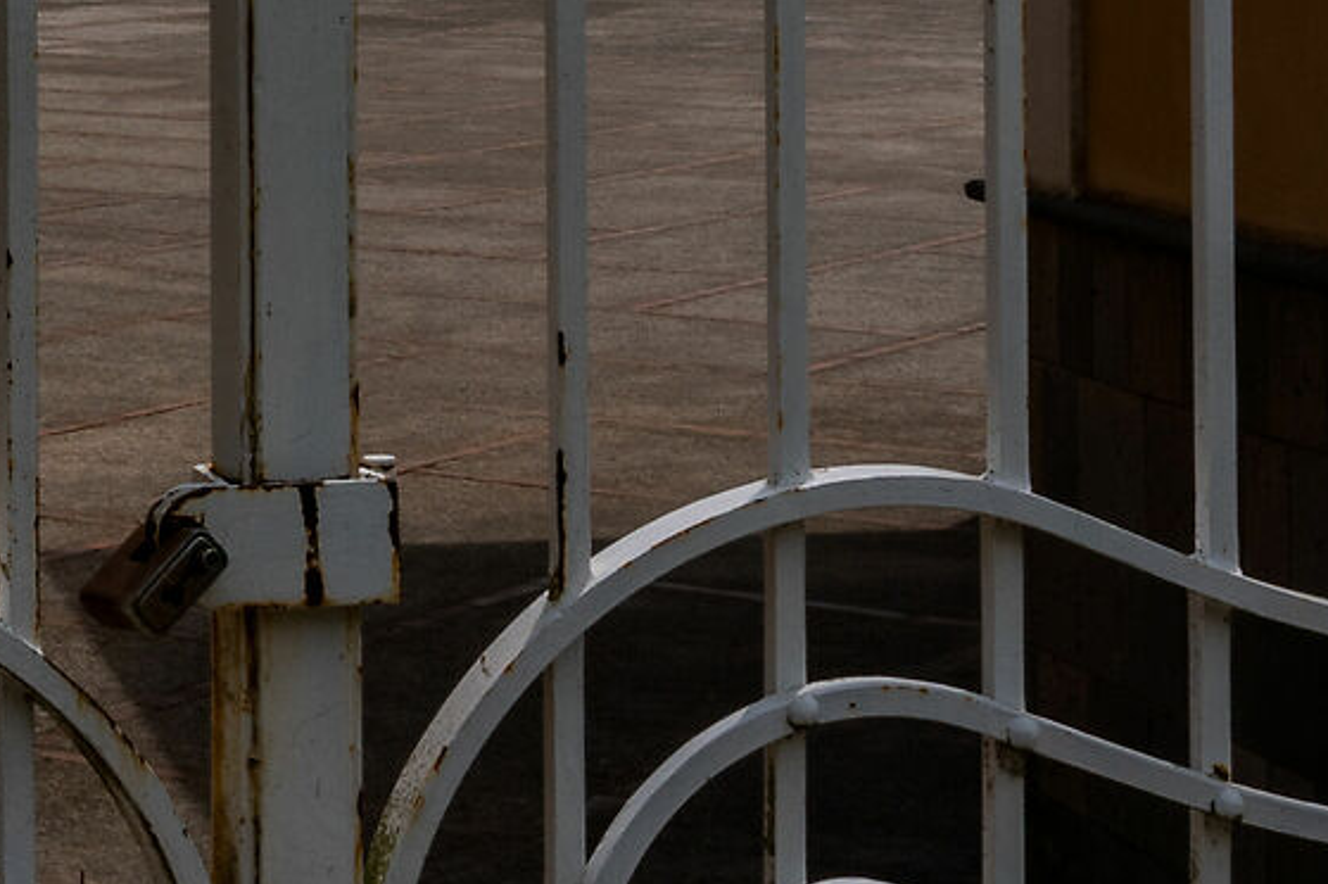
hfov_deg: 17.0
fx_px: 4276
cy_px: -402
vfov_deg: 11.4
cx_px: -202
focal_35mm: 116
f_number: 16
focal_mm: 18
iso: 100
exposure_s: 1/200
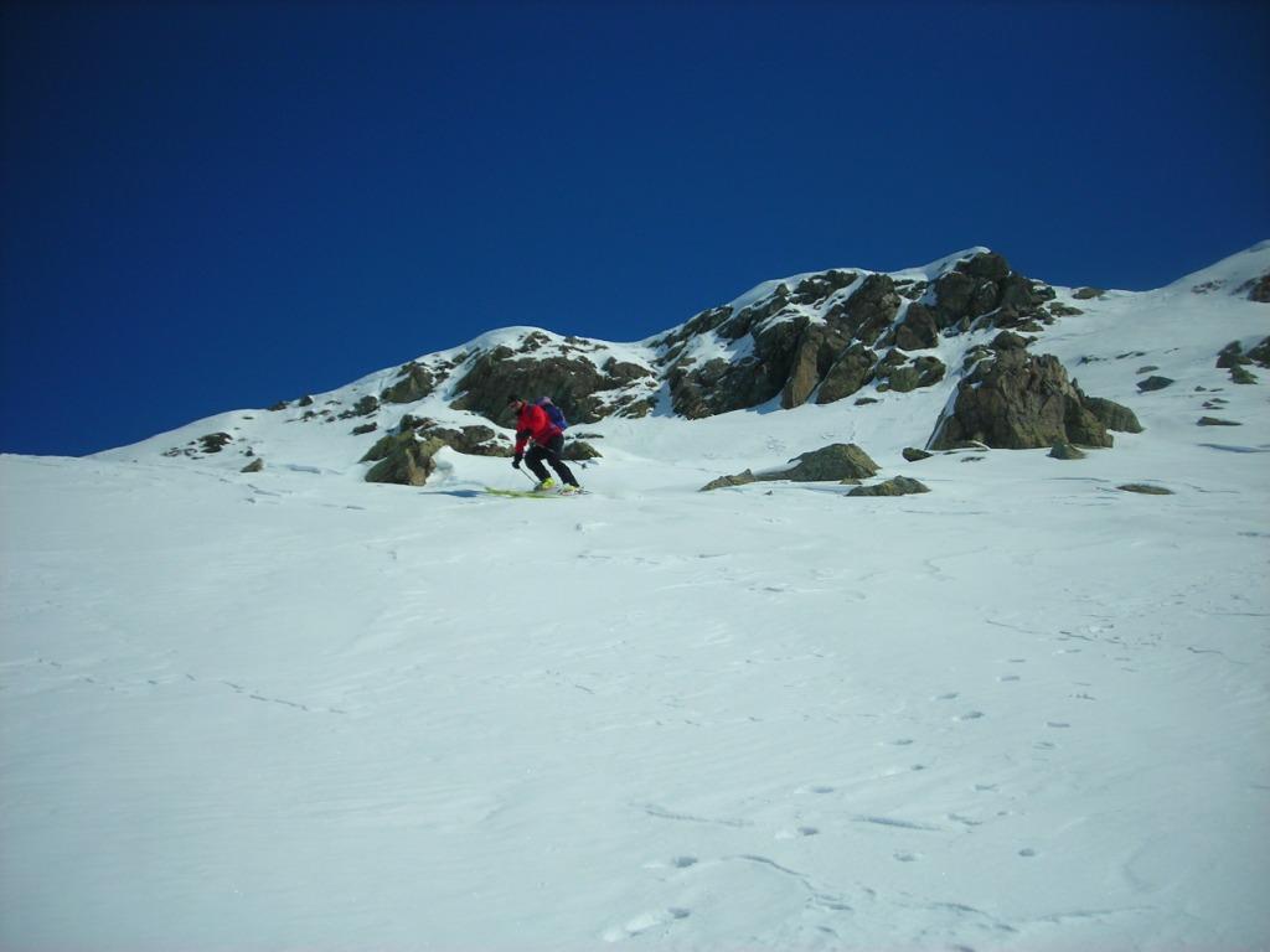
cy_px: 476
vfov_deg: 37.7
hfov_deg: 49.0
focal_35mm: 38
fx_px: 1394
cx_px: 635
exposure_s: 1/696
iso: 50
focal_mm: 6.3
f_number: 6.4
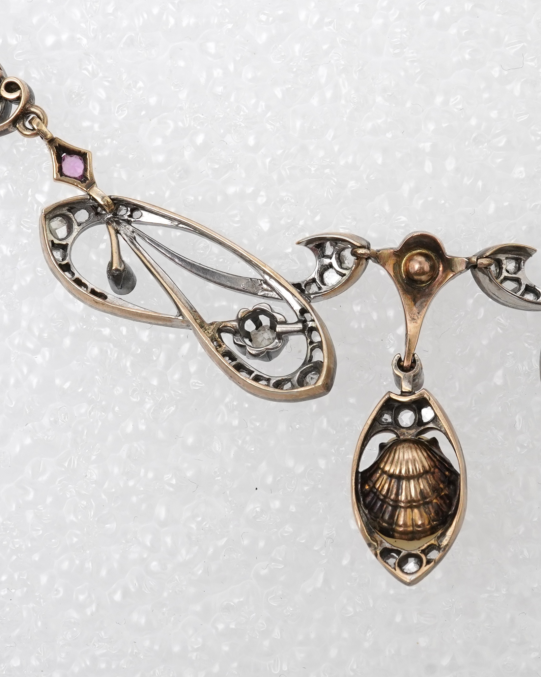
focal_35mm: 81
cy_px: 327
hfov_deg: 18.8
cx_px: 409
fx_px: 1621
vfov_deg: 23.6
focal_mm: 30
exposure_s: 1/100
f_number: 22
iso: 500
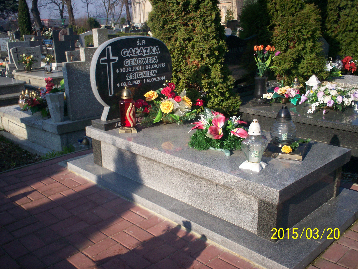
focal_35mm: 36
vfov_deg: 39.7
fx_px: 372
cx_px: 179
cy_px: 134
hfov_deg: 51.4
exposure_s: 1/386
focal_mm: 6
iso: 100
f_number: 4.5
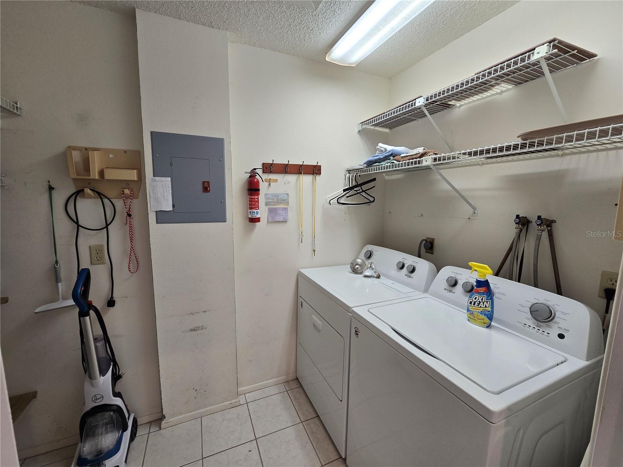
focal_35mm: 13
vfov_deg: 89.9
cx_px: 312
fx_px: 234
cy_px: 234
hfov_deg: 106.2
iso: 80
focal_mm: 2.2
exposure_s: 1/60
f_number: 2.2
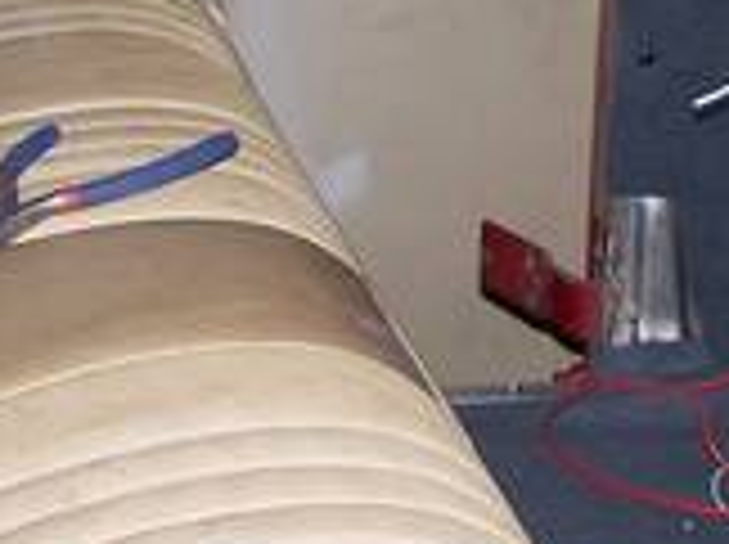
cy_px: 108
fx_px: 2965
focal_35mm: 141
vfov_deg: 10.5
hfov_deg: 14.0
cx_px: 540
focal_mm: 6.3
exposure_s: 1/60
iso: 80
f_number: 2.8
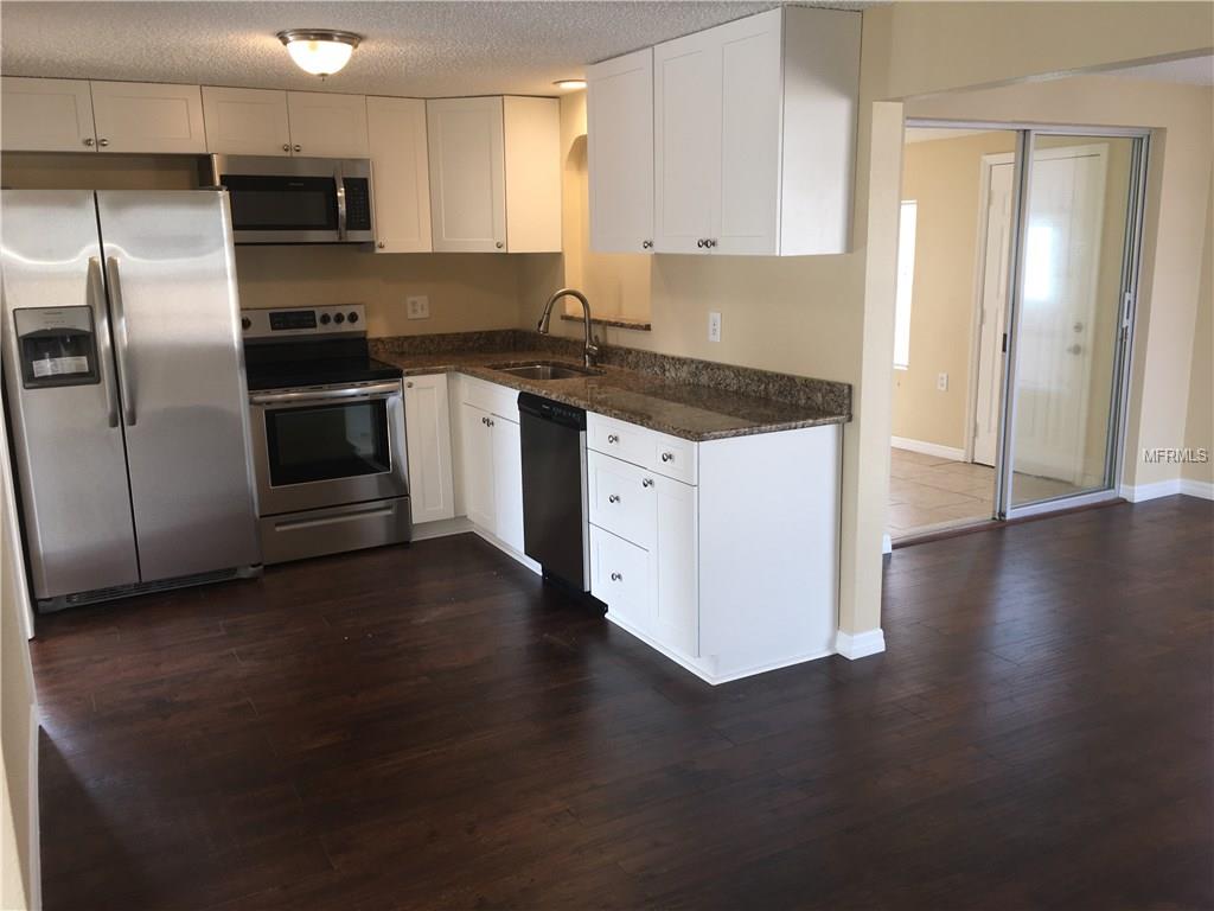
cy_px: 456
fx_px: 1017
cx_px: 607
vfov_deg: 48.2
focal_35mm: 29
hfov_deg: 61.7
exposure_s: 1/30
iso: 25
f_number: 2.2
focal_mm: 4.15
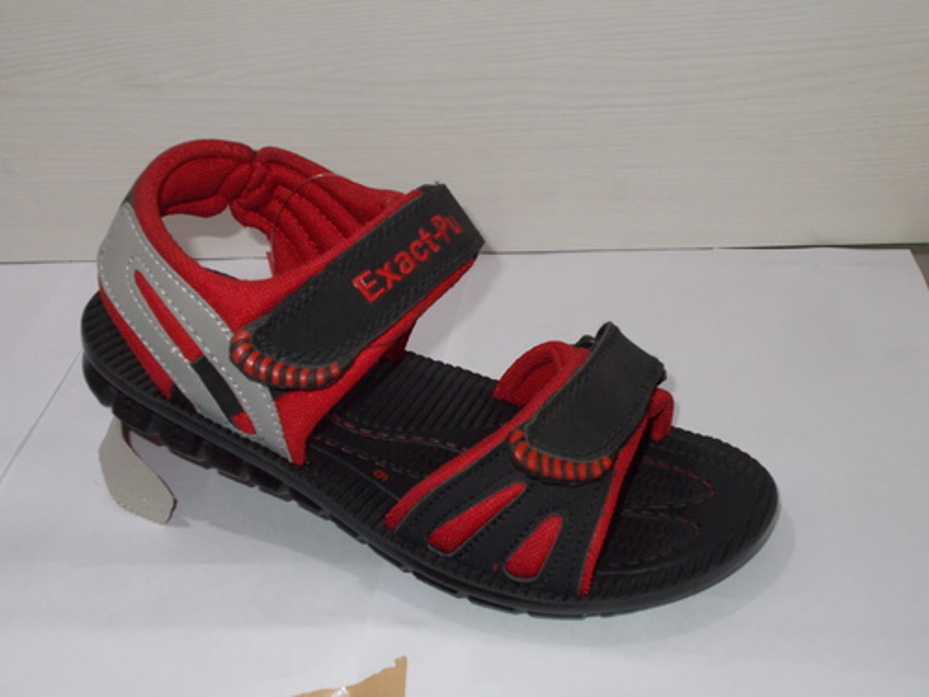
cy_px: 348
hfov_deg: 47.9
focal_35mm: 39
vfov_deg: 36.8
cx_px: 464
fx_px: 1047
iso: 200
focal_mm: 6.9
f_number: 3.9
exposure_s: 1/30
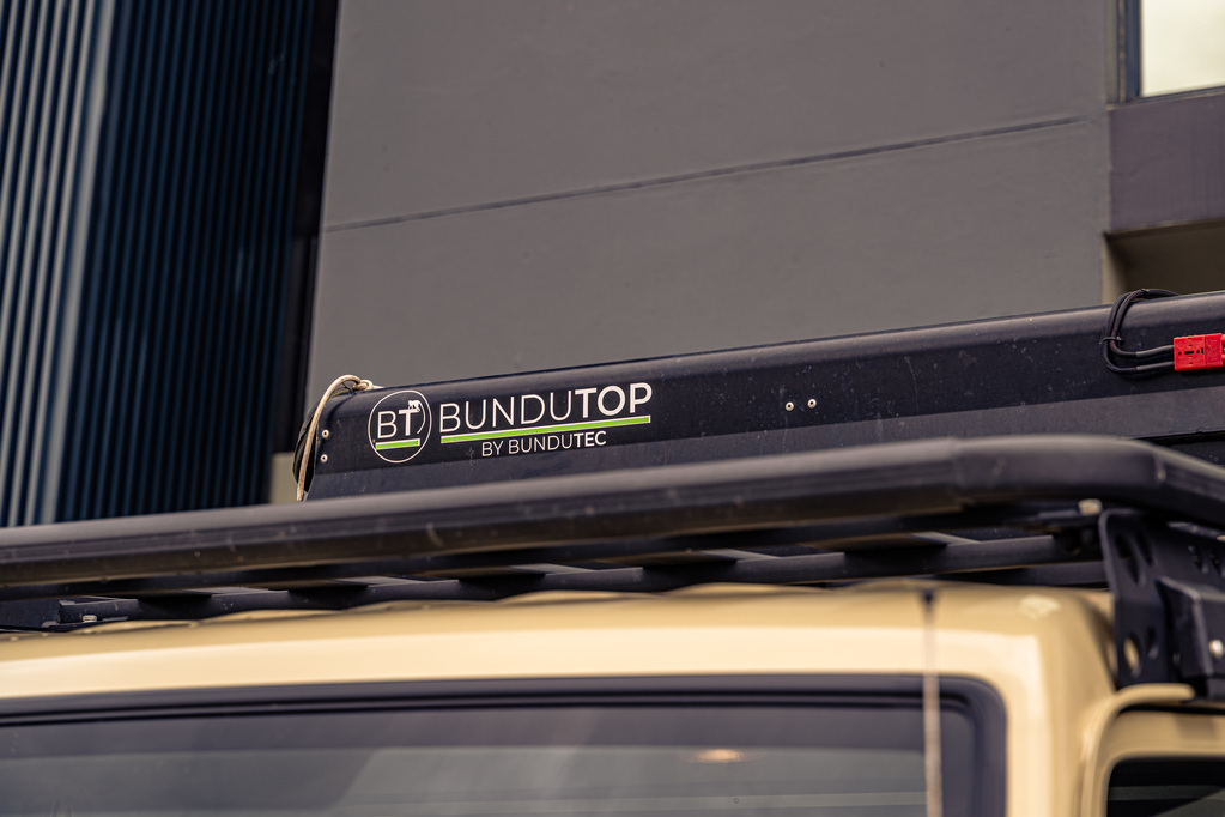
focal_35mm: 75
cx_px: 612
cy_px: 408
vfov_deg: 18.2
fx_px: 2552
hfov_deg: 27.0
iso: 125
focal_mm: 75
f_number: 5
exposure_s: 1/200
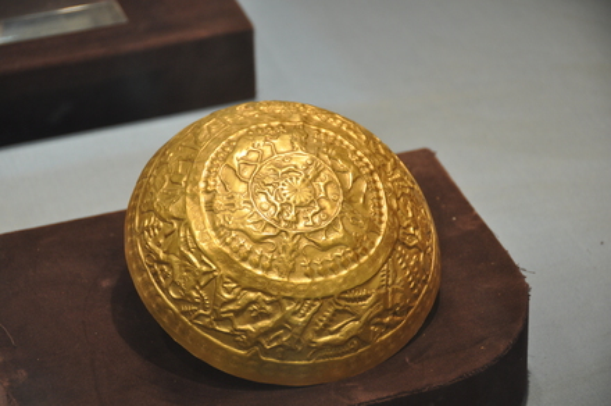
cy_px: 203
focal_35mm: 123
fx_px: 2085
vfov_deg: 11.1
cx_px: 306
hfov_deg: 16.7
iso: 500
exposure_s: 1/40
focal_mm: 82
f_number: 5
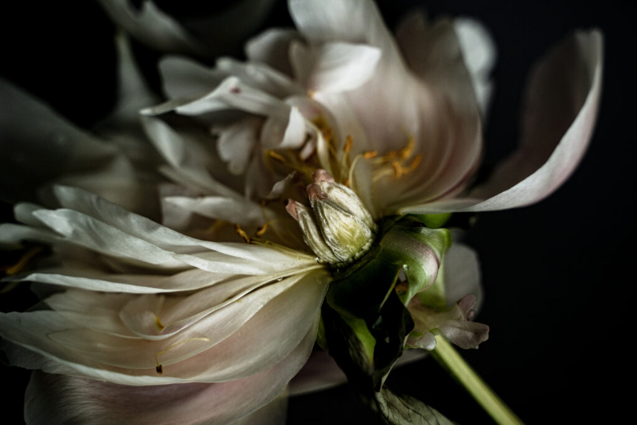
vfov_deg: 20.6
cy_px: 212
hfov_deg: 30.5
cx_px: 318
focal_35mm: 66
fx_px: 1168
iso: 800
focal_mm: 66
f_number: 4
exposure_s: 1/200
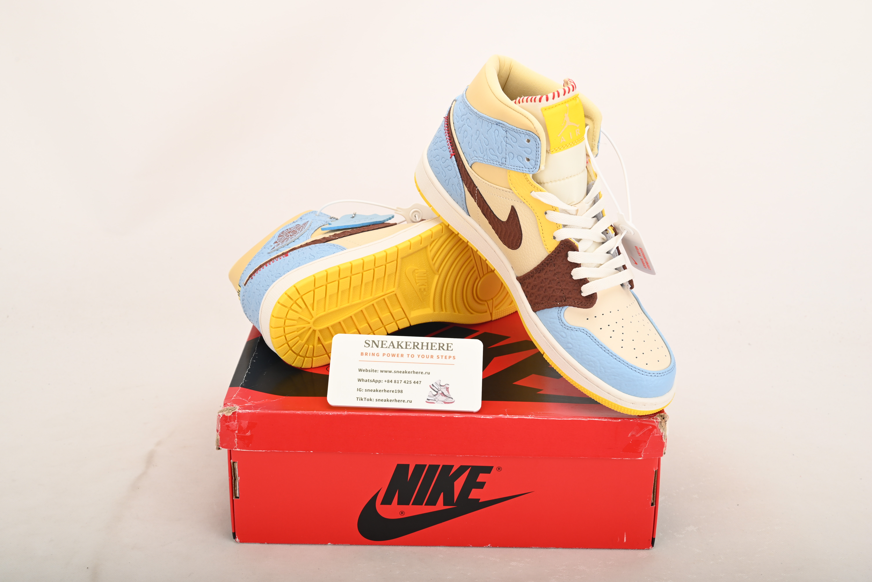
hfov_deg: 43.6
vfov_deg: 29.9
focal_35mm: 45
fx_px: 1090
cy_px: 291
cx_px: 436
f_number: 11
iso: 100
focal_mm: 45
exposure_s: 1/200
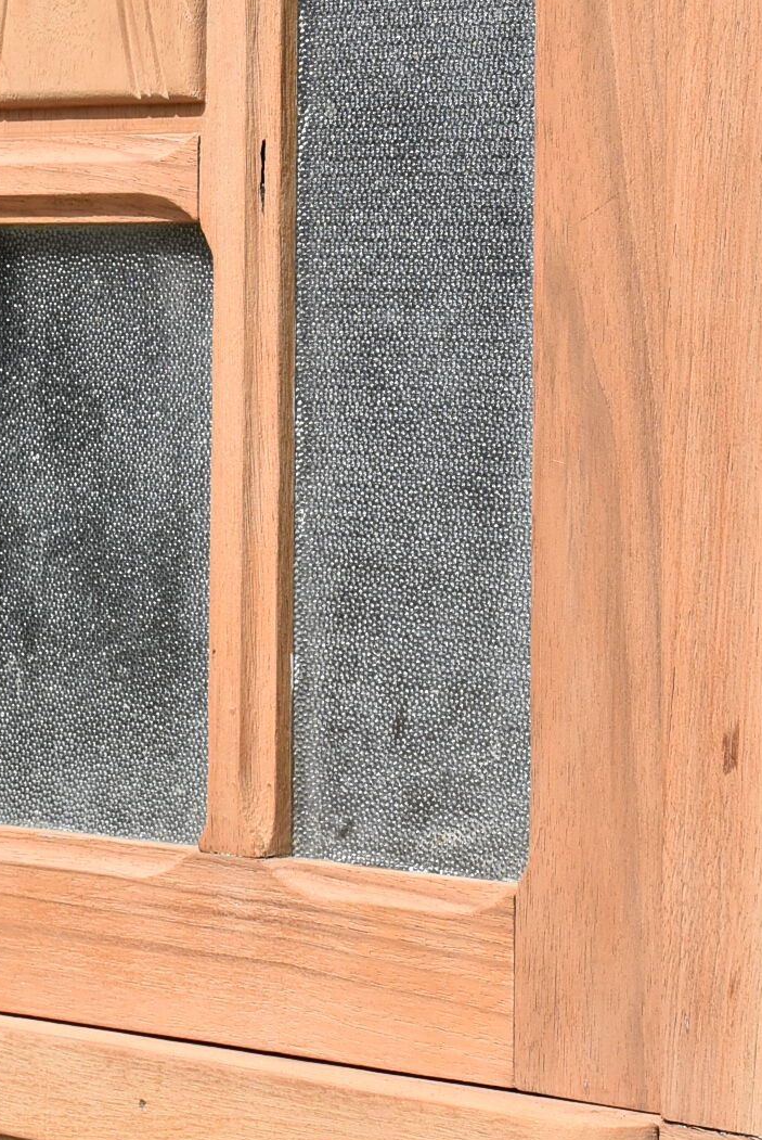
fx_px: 4733
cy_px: 148
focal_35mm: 149
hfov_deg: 9.2
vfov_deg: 13.6
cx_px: 271
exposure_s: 1/400
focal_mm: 35
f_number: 10
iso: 200
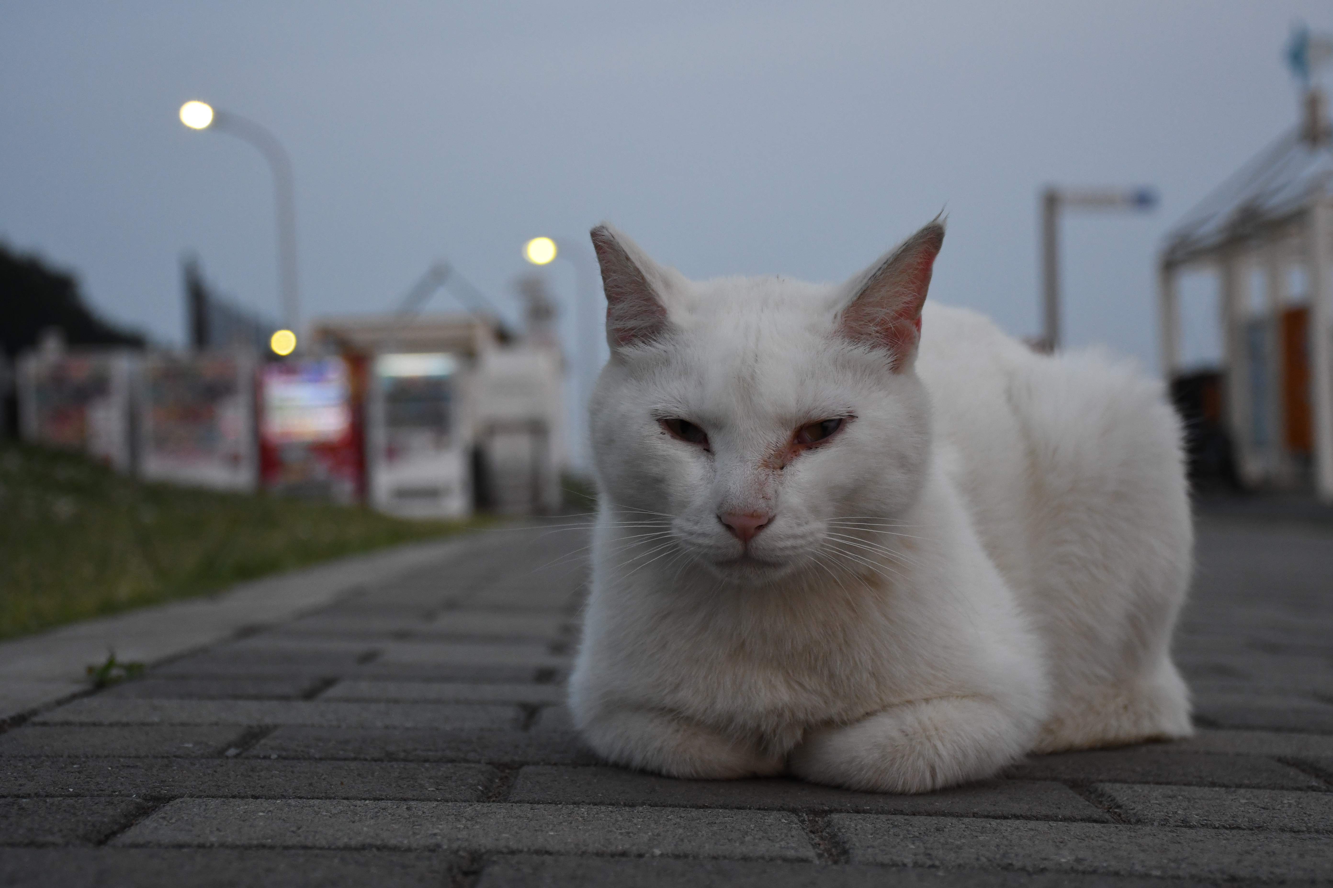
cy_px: 444
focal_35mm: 63
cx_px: 666
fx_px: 2333
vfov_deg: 21.6
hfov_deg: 31.9
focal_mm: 42
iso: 1600
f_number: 5.6
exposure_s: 1/250
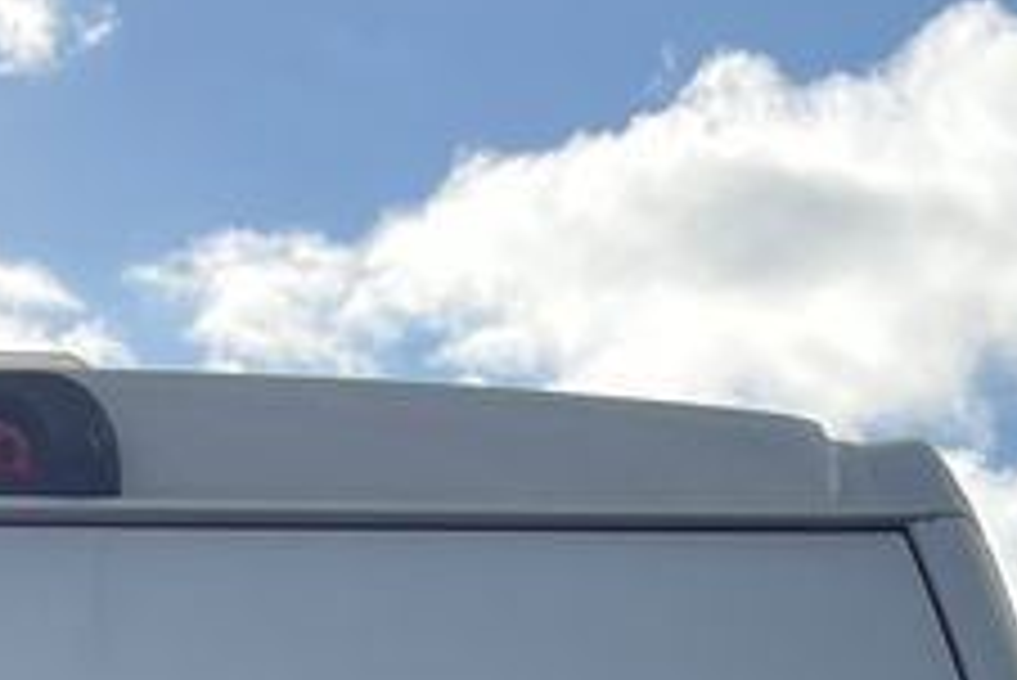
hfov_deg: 13.3
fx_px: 4325
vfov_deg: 7.7
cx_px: 50
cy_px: 2103
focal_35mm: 153
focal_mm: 5.1
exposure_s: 1/2967
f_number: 1.6
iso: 50
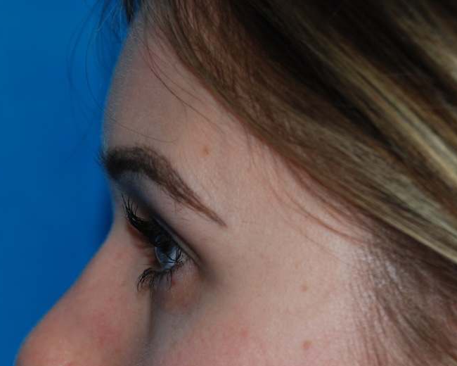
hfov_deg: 10.6
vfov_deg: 8.5
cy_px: 237
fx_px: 2462
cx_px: 177
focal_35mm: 182
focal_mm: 70
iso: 200
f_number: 5.6
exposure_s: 1/60
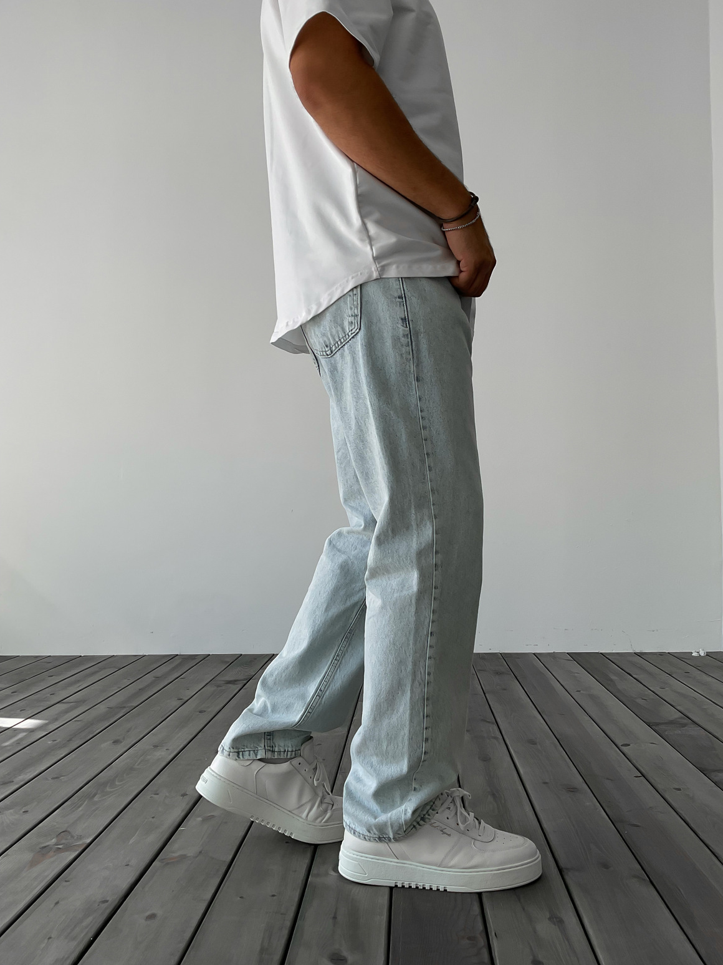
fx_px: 836
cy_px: 478
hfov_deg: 46.8
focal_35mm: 30
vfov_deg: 60.0
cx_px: 373
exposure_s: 1/250
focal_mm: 3
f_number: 1.8
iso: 16
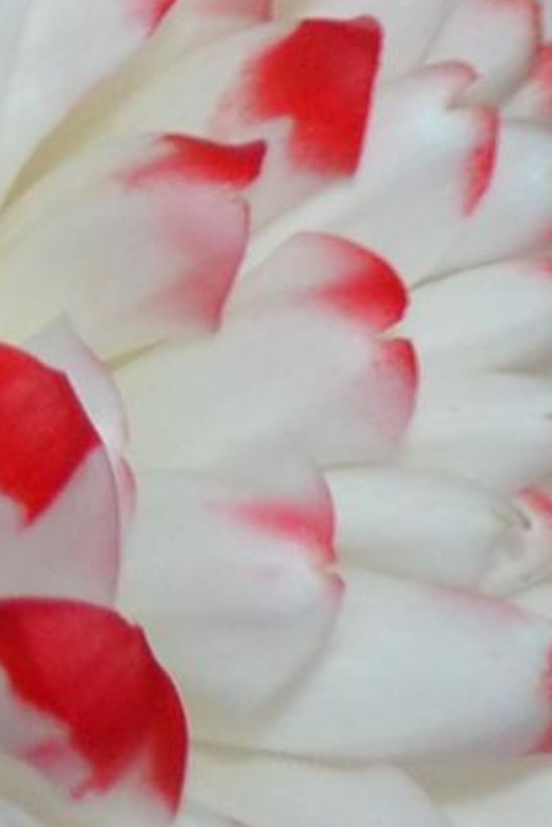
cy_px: -1680
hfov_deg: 2.8
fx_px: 10901
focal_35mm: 474
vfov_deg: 4.2
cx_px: -2038
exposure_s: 1/60
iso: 450
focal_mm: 28
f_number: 4.5
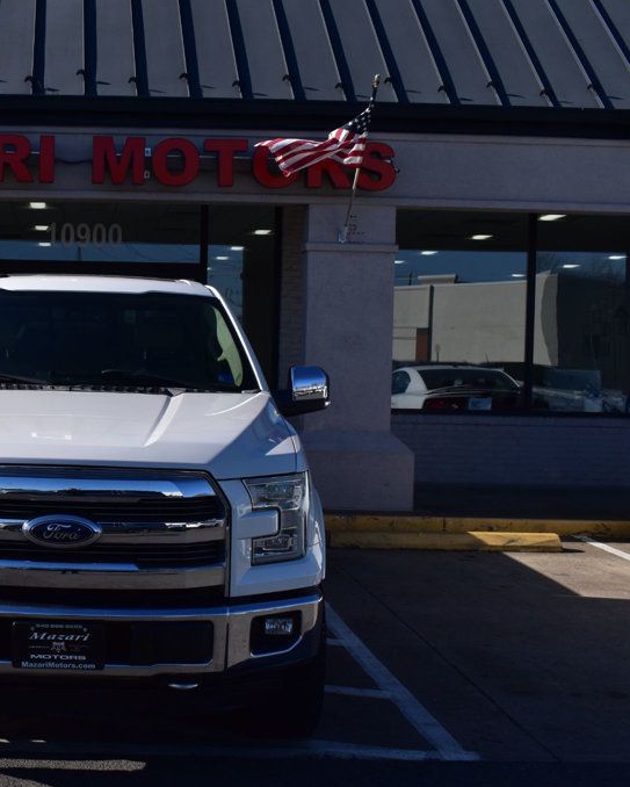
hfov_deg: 28.4
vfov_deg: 36.6
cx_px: 46
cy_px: 395
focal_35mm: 51
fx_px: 1188
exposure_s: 1/500
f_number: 11
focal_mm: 24
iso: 220
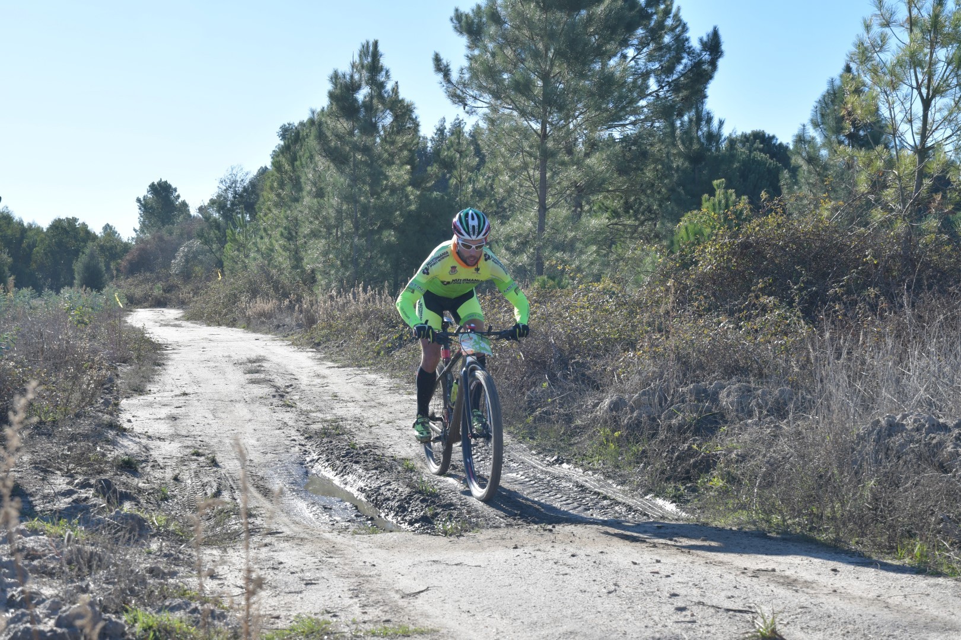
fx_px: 1361
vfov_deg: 26.5
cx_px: 480
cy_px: 320
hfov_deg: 38.9
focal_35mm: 51
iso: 200
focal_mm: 34
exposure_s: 1/640
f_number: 5.6
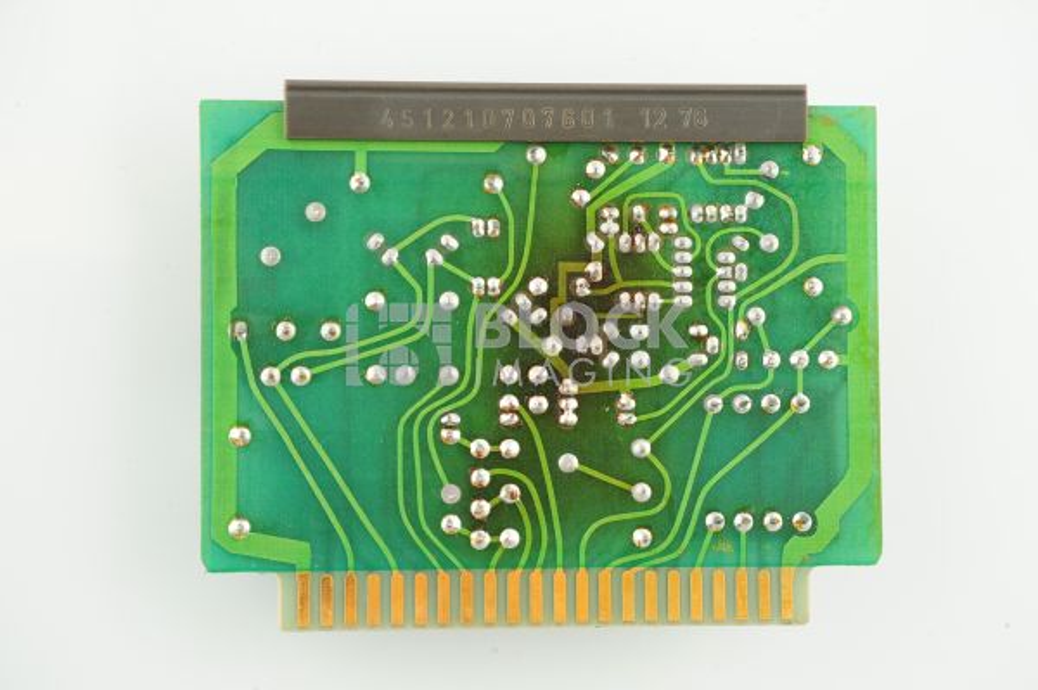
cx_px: 519
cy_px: 345
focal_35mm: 120
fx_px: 3457
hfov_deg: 17.1
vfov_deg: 11.4
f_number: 11
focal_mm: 120
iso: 1600
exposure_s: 1/125
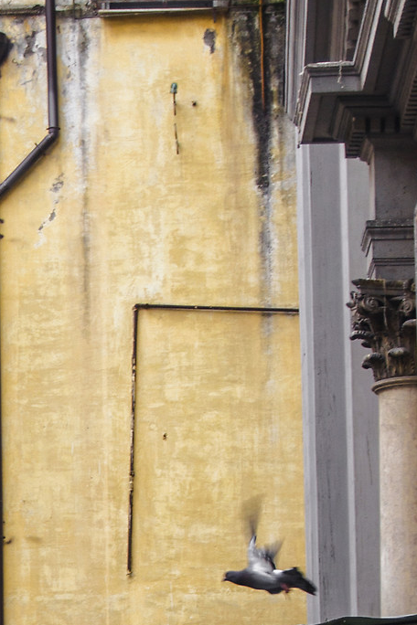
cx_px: -232
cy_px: 719
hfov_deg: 6.8
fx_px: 3475
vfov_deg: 10.1
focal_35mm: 200
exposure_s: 1/125
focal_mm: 38
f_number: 5.6
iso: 100
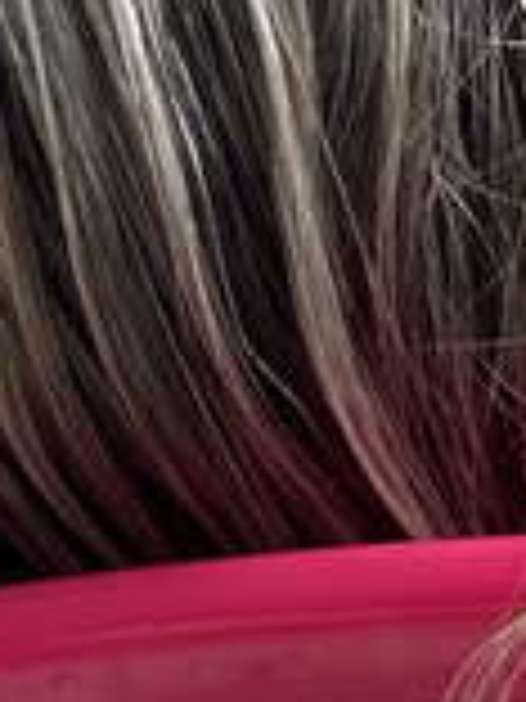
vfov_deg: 14.3
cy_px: 644
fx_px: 2755
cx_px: 665
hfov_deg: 10.7
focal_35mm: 136
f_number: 1.8
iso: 32
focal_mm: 4.25
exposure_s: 1/270
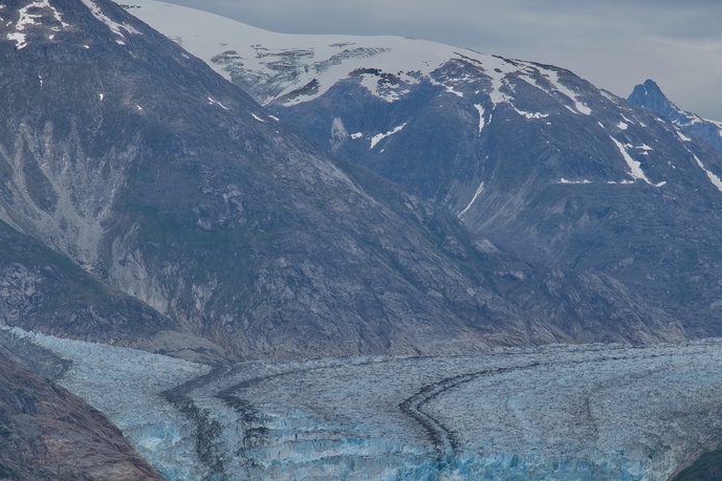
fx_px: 4471
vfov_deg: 6.2
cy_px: 297
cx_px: 416
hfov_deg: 9.2
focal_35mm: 223
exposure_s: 1/250
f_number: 8
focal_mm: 120
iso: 100
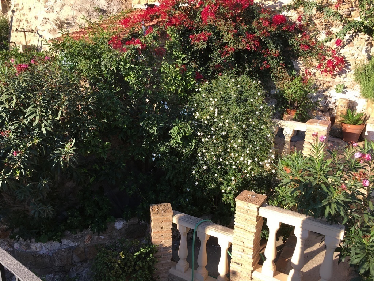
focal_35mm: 29
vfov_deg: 48.2
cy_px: 140
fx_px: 313
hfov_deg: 61.7
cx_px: 187
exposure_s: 1/496
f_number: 2.2
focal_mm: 4.15
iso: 25
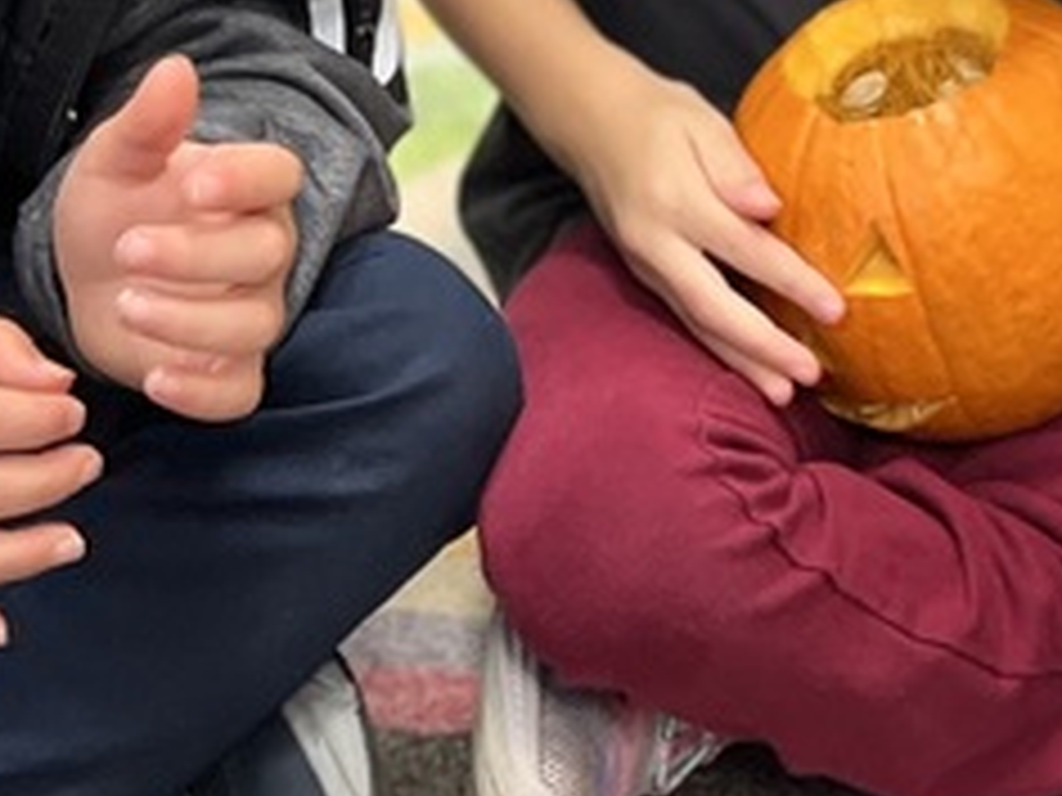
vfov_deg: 12.6
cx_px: 868
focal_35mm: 113
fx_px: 3467
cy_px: -306
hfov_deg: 17.3
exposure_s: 1/60
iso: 250
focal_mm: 5.1
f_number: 1.6
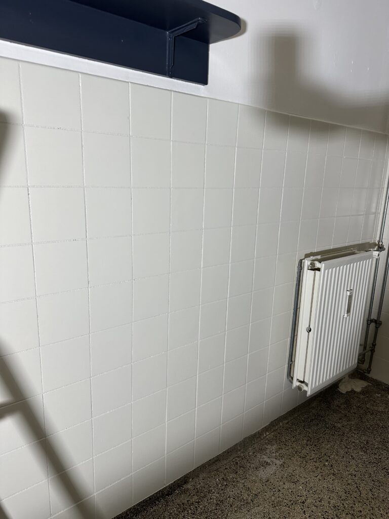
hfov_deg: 56.8
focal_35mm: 24
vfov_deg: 71.6
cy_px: 260
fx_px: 360
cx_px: 194
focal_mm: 6.86
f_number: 1.78
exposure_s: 1/100
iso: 125
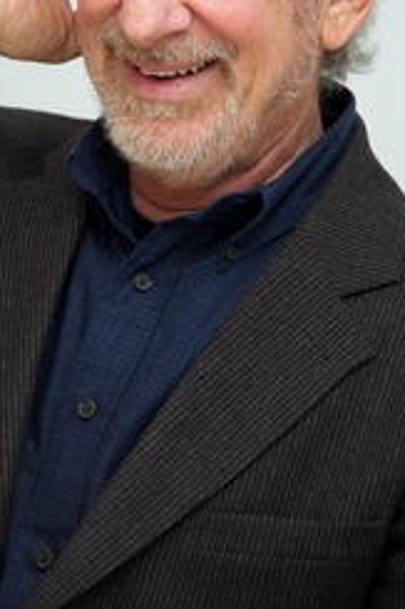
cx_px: 169
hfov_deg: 5.3
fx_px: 4410
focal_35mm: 261
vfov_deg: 7.9
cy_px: 119
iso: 500
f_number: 5.6
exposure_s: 1/60
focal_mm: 160
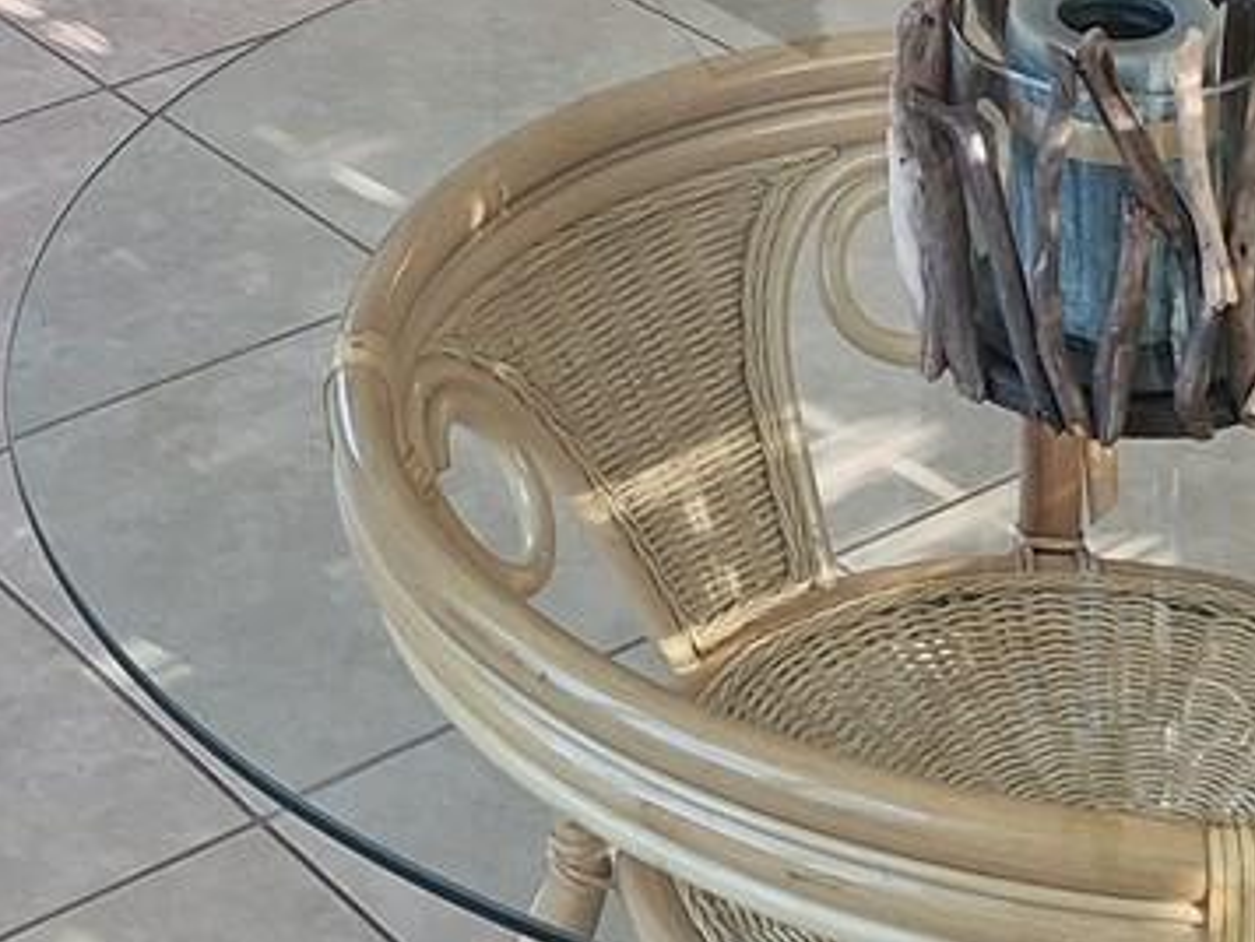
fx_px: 3736
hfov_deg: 18.8
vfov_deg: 12.9
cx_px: 162
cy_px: -826
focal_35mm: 103
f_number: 1.8
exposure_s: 1/40
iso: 100
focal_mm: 5.54
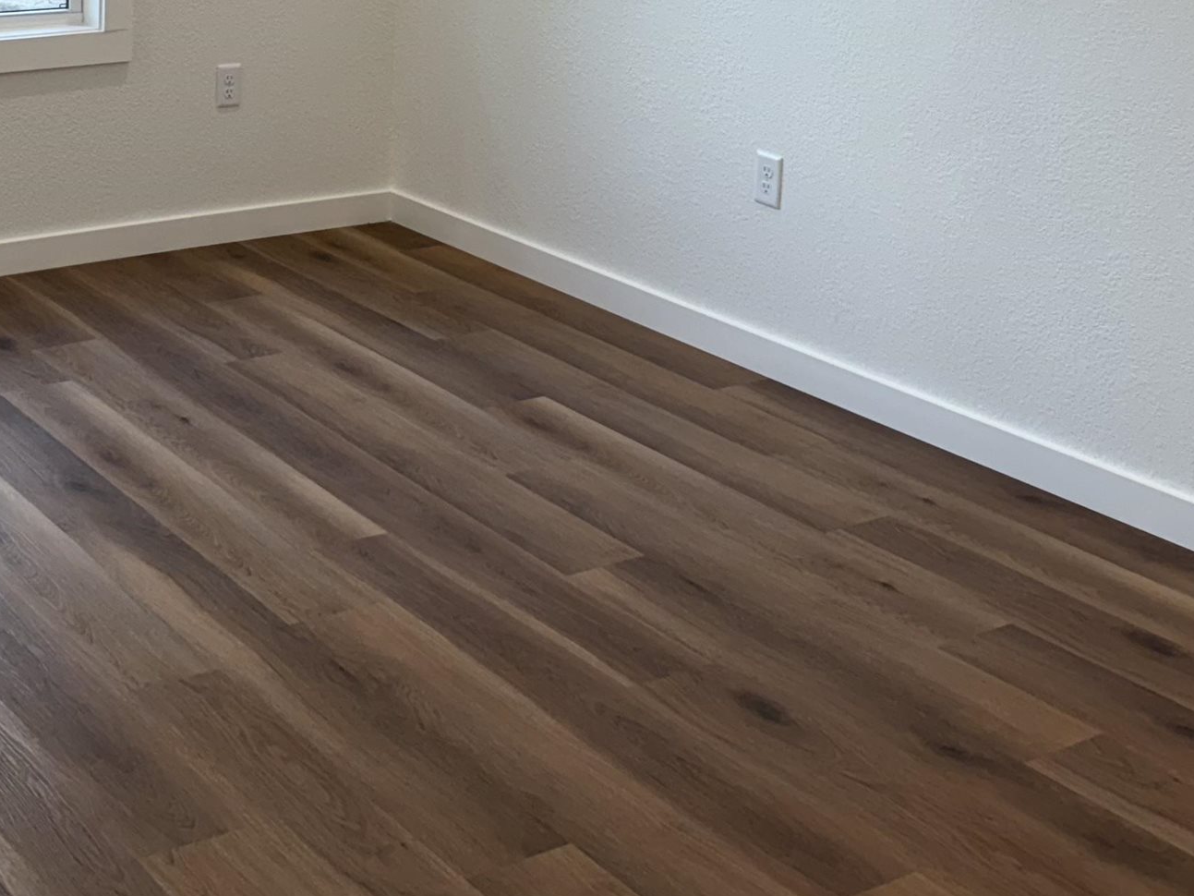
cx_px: 184
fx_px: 1966
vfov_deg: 23.9
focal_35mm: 57
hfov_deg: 32.5
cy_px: -103
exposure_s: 1/120
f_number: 1.78
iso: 100
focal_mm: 6.76
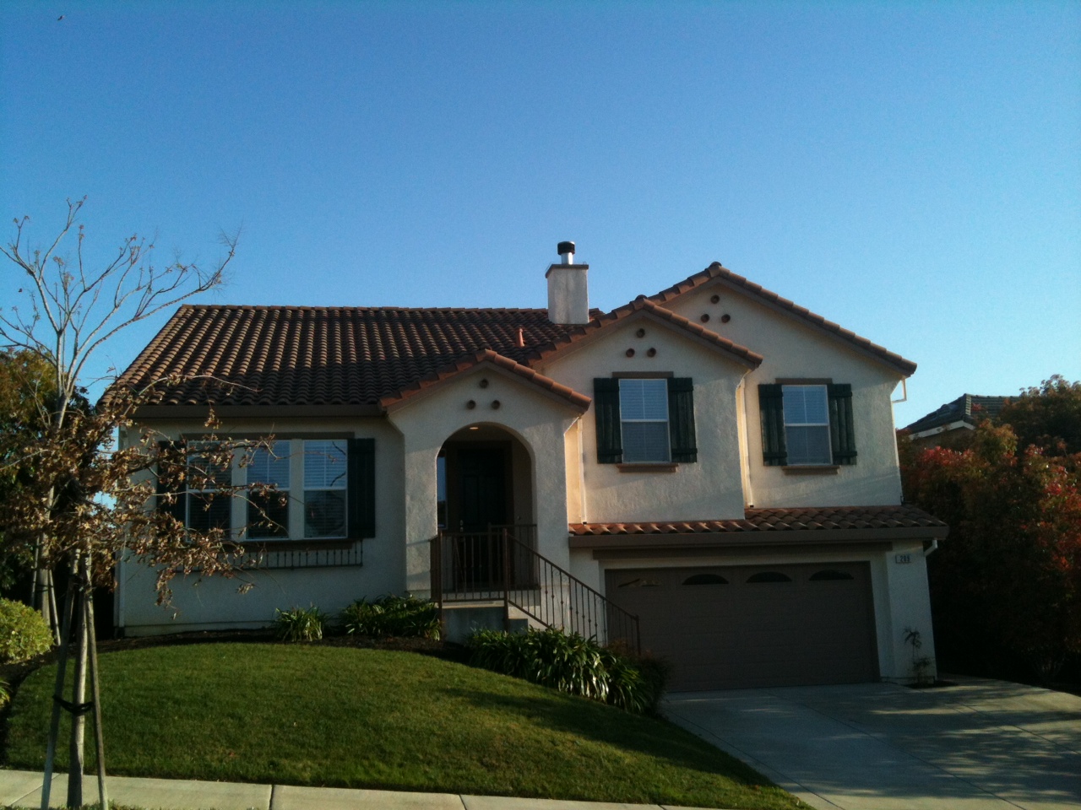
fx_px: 1093
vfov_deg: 40.7
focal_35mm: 35
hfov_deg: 52.6
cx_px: 540
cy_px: 405
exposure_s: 1/638
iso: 64
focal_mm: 3.85
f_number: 2.8
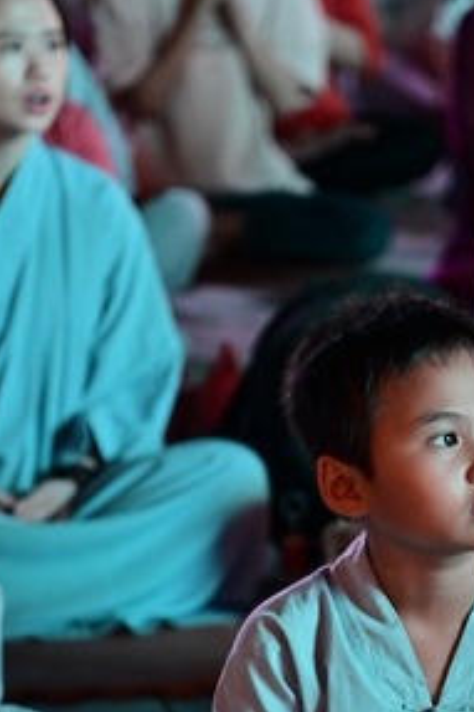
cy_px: 647
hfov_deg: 5.0
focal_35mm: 272
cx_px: 391
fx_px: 5378
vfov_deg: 7.6
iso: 1600
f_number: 4
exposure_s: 1/30
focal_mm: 120
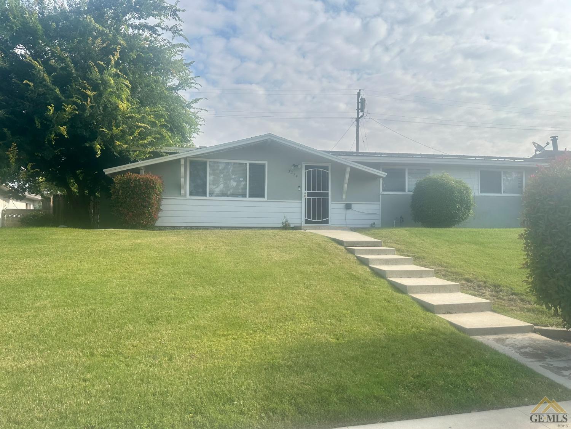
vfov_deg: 56.8
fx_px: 396
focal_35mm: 24
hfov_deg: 71.6
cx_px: 286
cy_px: 214
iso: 80
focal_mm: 6.86
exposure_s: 1/4348
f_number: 1.78
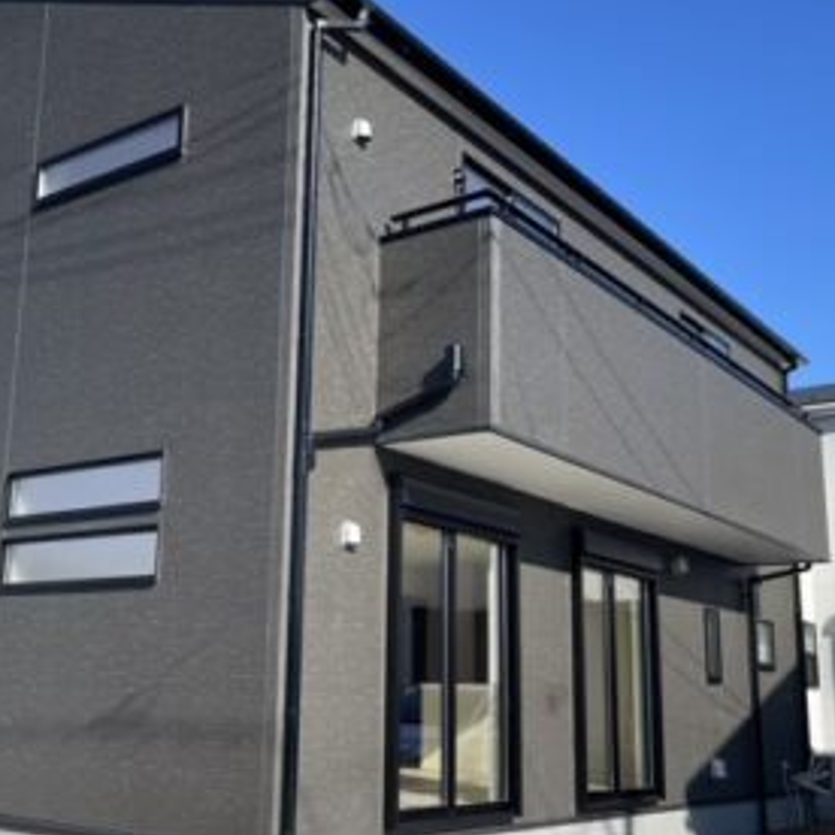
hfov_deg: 41.5
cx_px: 309
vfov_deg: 41.8
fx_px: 1092
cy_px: 440
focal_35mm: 40
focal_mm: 5.1
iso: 32
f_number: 1.6
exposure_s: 1/2247
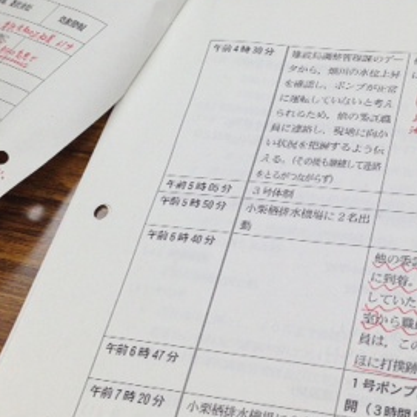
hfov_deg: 24.9
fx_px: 940
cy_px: 200
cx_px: 266
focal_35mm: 69
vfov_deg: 25.0
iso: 80
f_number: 2.4
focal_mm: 4.13
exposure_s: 1/120
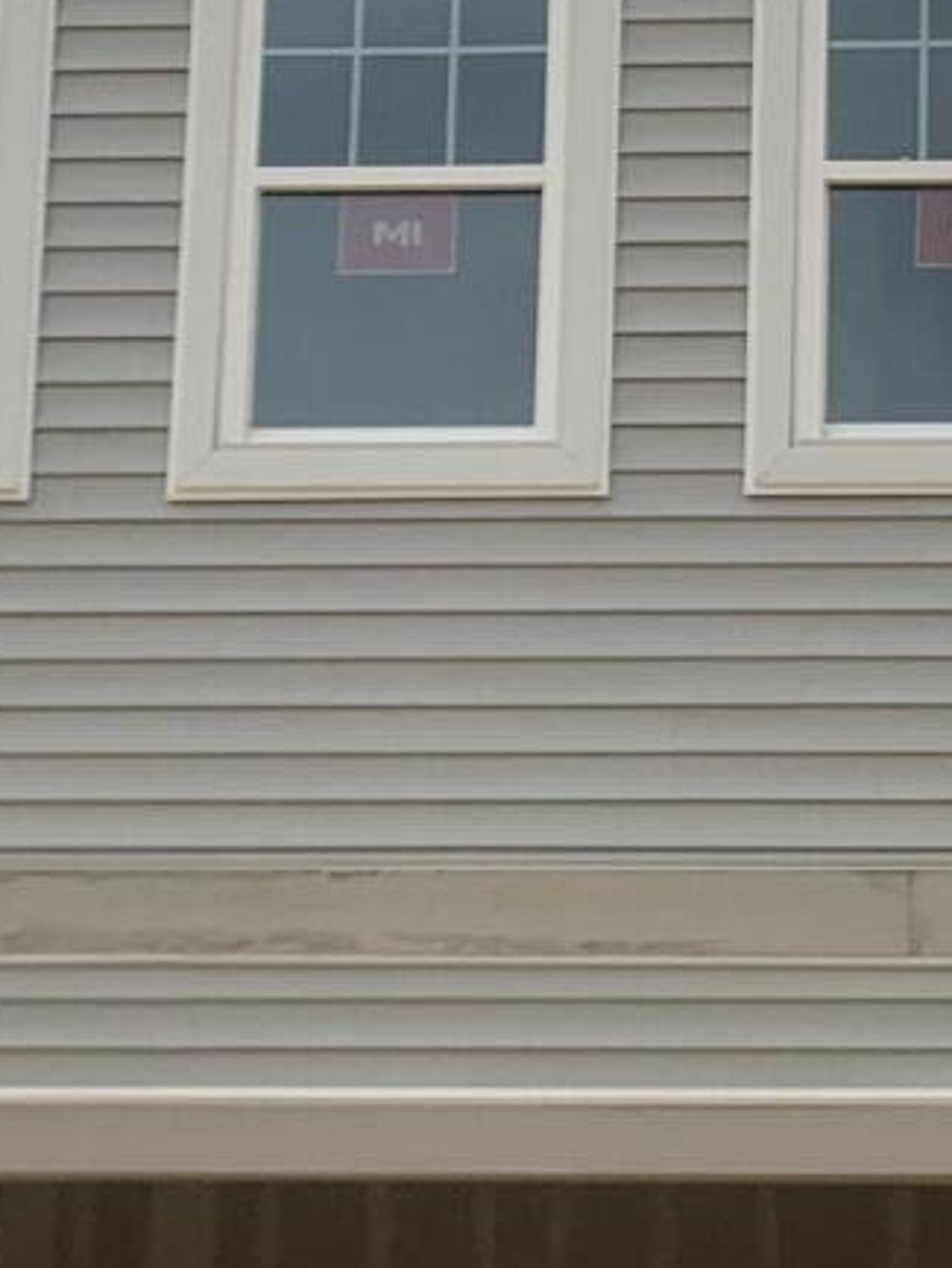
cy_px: 542
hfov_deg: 12.3
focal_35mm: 120
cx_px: 770
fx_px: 4398
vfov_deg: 16.4
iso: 25
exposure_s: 1/4902
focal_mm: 4.25
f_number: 1.8
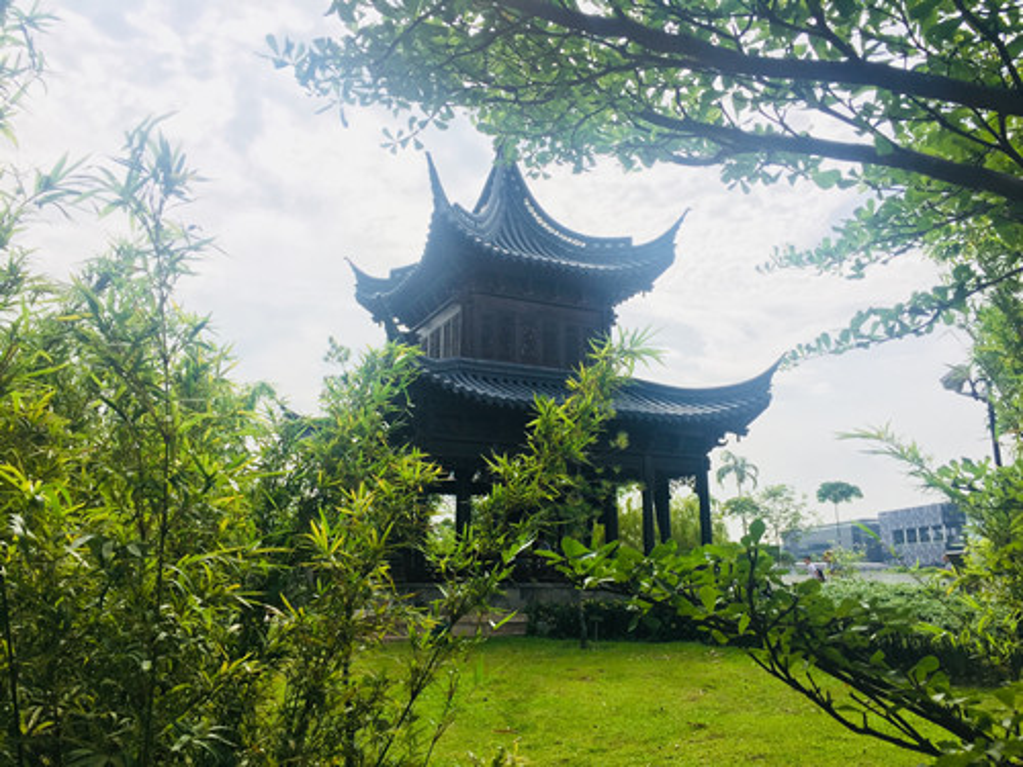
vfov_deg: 48.2
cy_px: 384
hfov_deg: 61.7
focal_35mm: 29
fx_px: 857
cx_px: 512
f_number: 2.2
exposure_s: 1/1721
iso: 32
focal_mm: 4.15
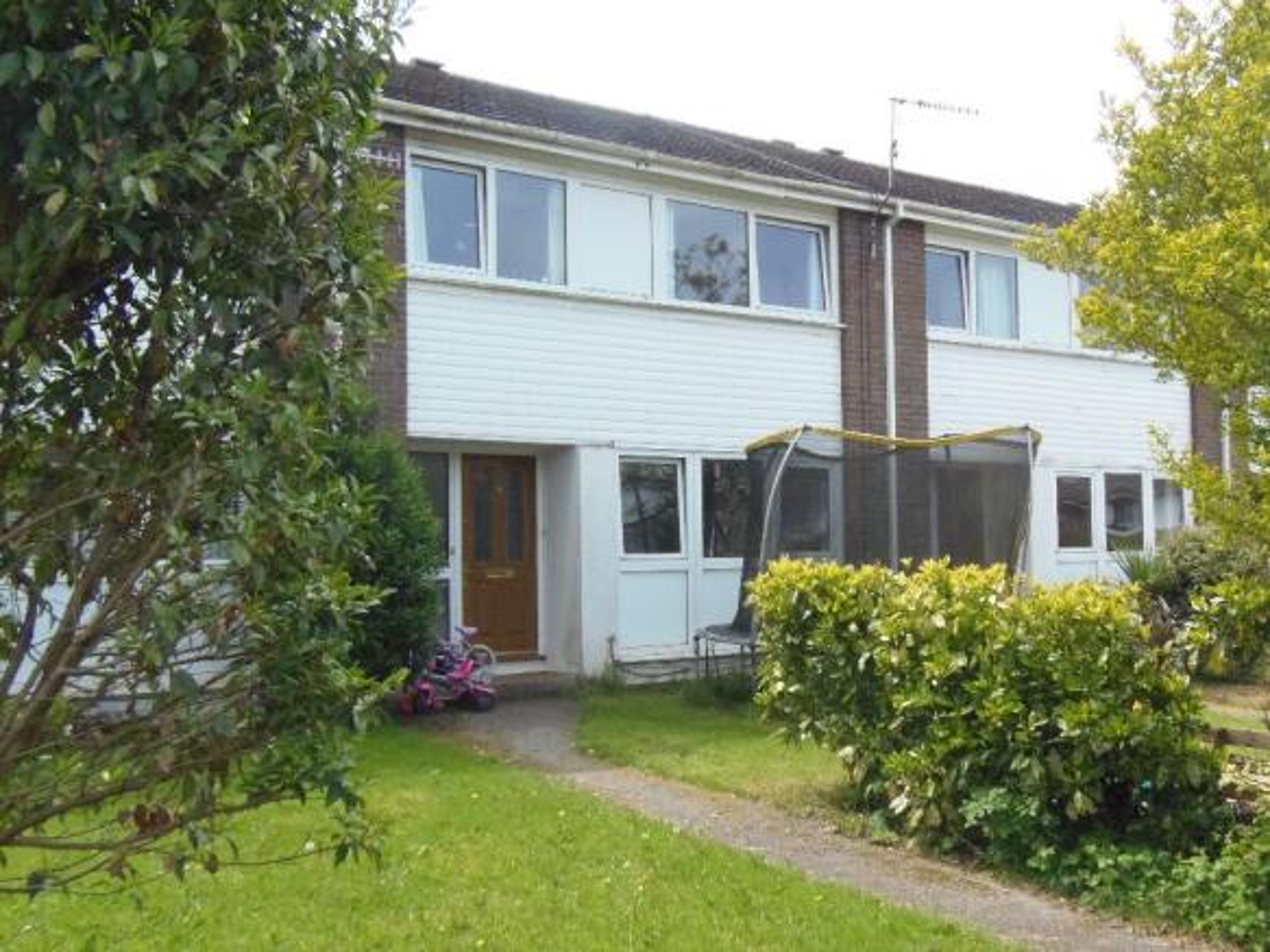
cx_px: 635
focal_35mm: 35
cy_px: 476
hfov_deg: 52.6
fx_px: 1284
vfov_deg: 40.7
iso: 400
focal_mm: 6.5
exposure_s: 1/640
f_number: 6.3
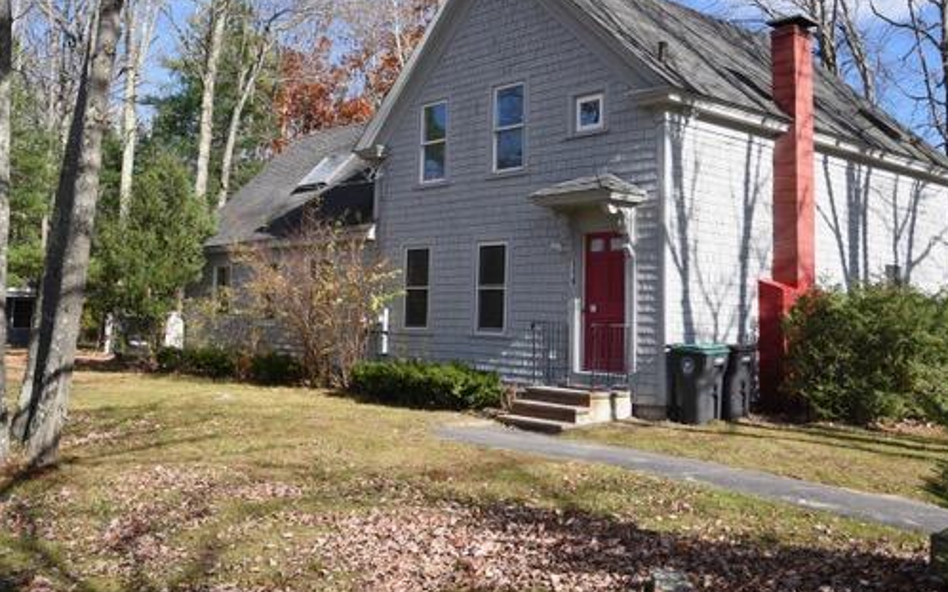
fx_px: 982
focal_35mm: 38
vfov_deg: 33.4
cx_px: 425
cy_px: 216
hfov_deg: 51.5
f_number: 5.6
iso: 100
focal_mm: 29
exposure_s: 1/320
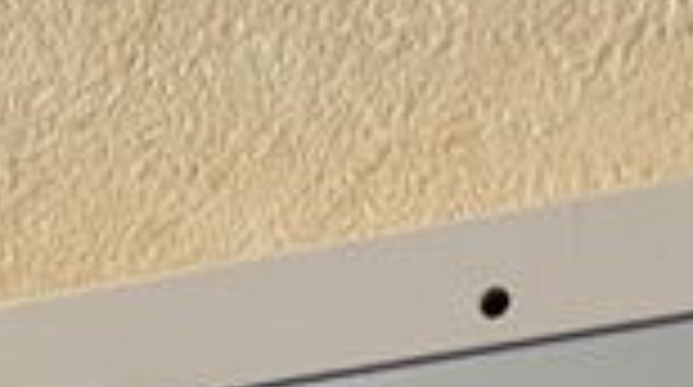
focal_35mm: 151
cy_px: 1539
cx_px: 112
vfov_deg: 6.5
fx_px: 2770
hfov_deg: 14.2
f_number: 1.8
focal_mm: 3.99
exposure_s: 1/50
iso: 125
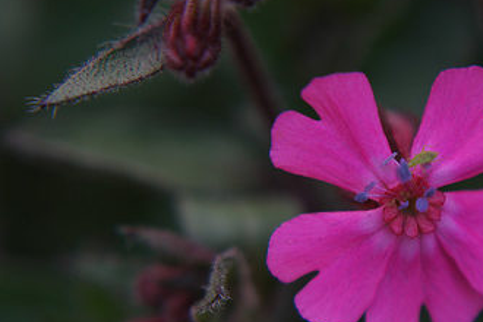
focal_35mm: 140
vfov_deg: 9.8
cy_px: 224
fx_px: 1878
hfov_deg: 14.5
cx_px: 414
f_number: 4.5
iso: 200
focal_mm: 50
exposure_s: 1/60
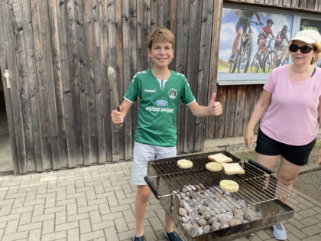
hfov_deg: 67.3
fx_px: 241
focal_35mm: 26
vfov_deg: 53.1
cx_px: 160
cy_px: 120
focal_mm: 4.2
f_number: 1.6
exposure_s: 1/325
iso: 32
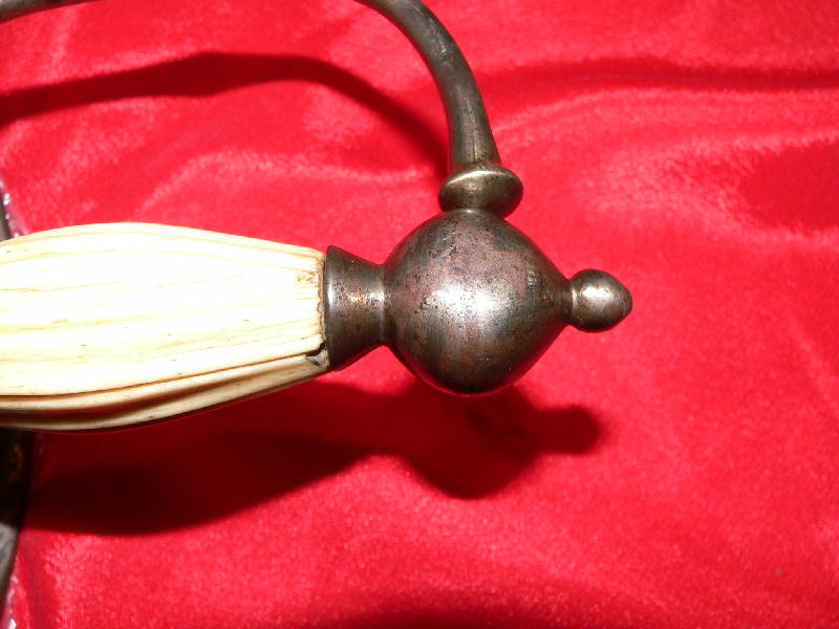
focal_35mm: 36
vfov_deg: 39.7
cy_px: 314
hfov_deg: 51.4
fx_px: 873
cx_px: 420
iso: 100
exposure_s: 1/125
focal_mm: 6
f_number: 4
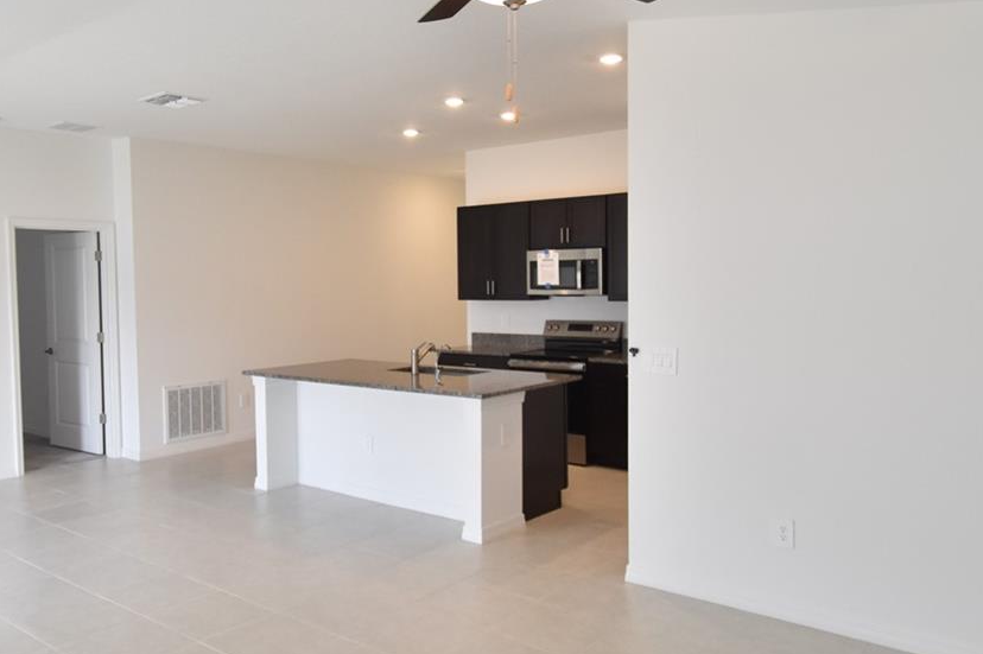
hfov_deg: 63.2
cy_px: 306
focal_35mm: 29
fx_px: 791
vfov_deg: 44.9
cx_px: 397
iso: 800
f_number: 3.5
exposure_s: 1/250
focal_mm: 10
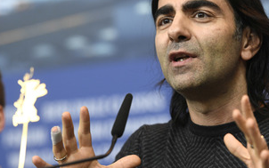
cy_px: 83
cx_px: 169
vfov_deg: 5.2
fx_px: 1841
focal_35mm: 251
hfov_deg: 8.4
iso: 2000
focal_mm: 165
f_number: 3.5
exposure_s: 1/400
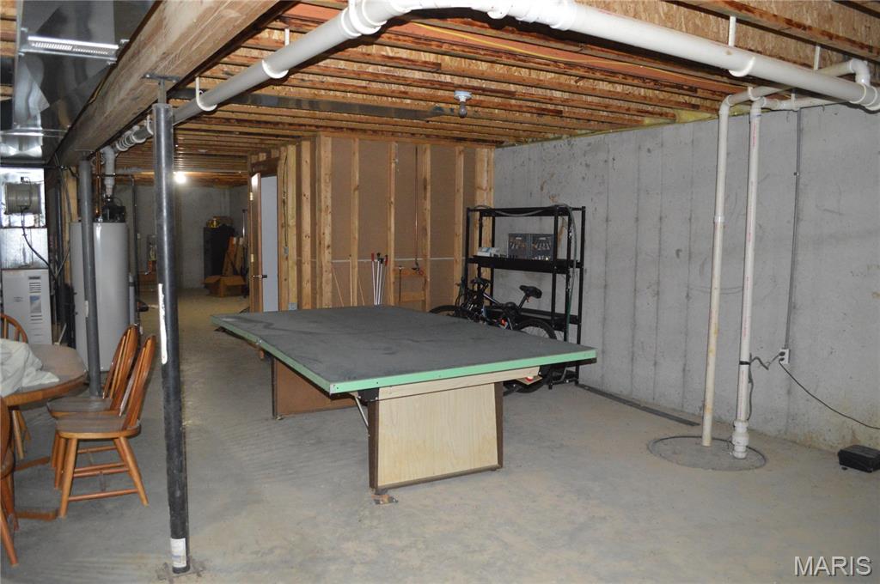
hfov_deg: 67.4
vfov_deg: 47.8
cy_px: 292
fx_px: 659
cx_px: 440
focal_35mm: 27
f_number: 3.5
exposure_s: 1/60
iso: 3200
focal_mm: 18
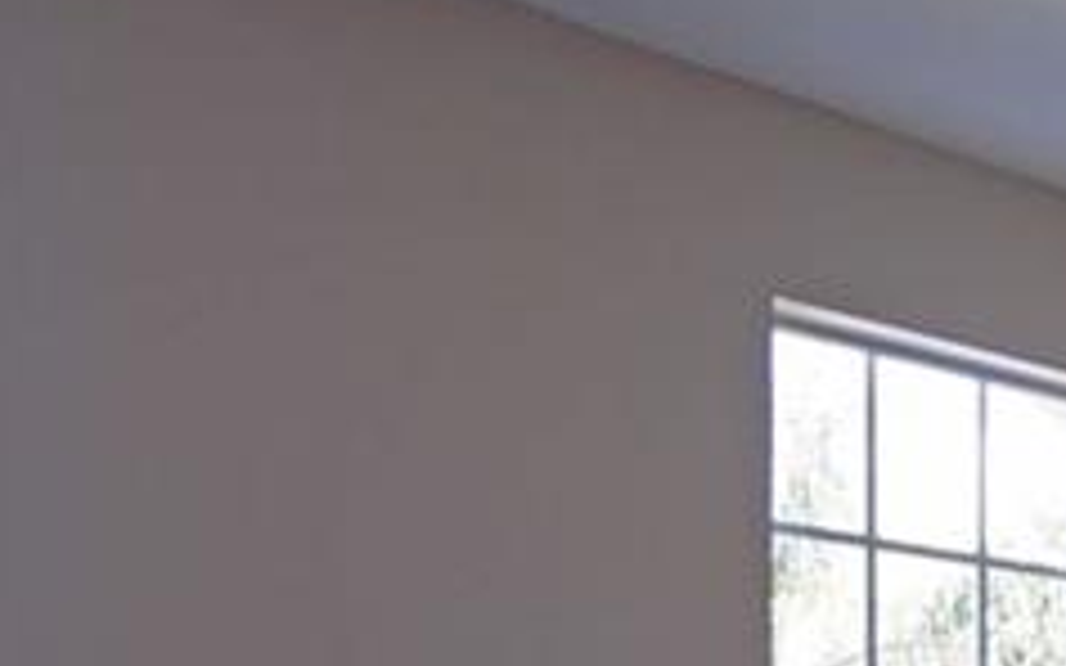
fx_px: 1917
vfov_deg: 18.2
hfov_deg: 29.1
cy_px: 904
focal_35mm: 66
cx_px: 1066
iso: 200
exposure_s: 1/50
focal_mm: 10
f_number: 4
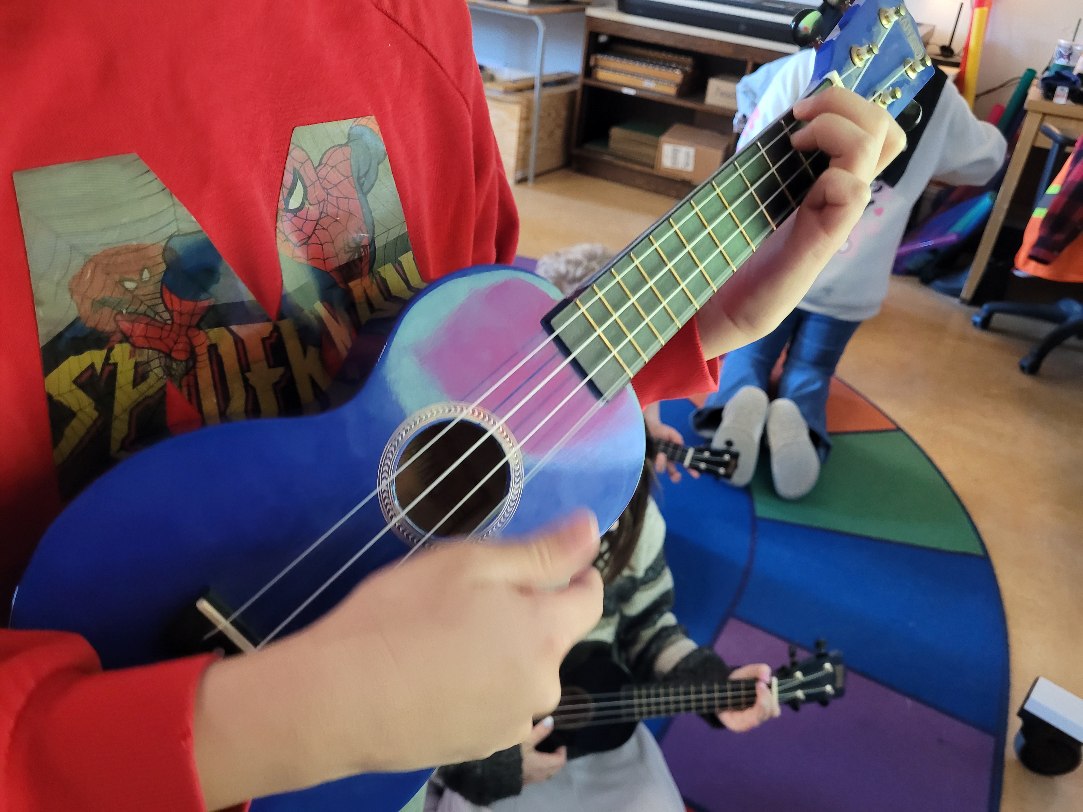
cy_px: 406
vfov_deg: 53.1
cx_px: 542
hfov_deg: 67.3
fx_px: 813
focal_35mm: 26
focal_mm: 5.4
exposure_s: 1/40
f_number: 1.8
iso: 640
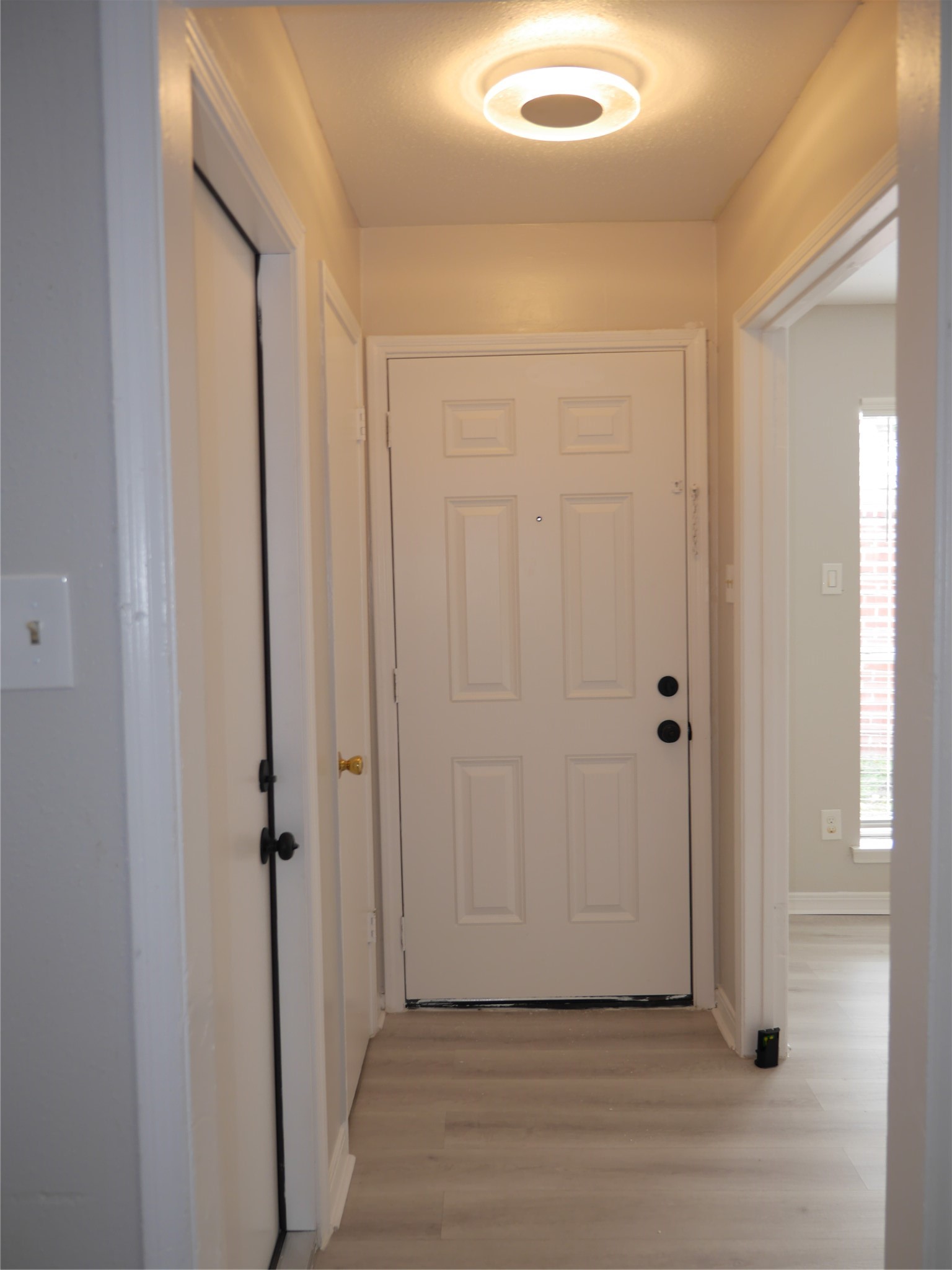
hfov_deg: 46.8
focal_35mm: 30
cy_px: 635
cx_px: 476
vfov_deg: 60.0
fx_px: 1100
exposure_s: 1/160
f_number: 2.8
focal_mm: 15
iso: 200
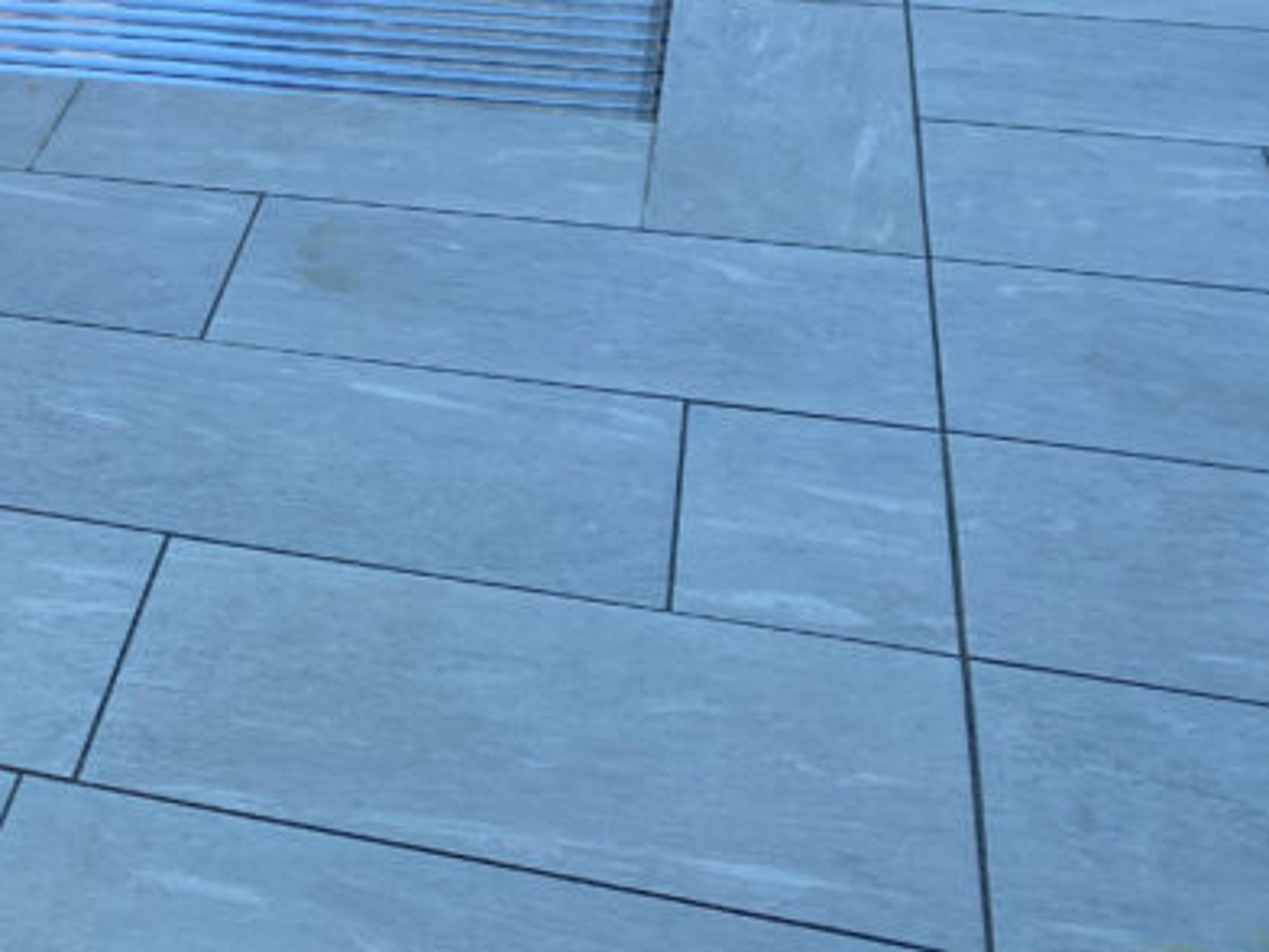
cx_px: -282
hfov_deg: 26.3
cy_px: 15
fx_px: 2383
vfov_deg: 21.8
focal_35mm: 65
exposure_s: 1/387
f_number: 1.8
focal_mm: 4.25
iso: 32
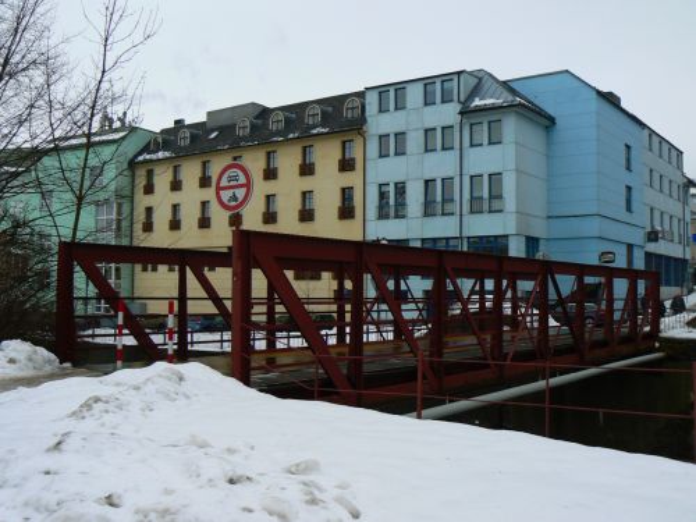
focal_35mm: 36
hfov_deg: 51.4
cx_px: 348
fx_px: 724
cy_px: 261
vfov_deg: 39.7
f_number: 5.6
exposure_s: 1/100
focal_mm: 6
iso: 80
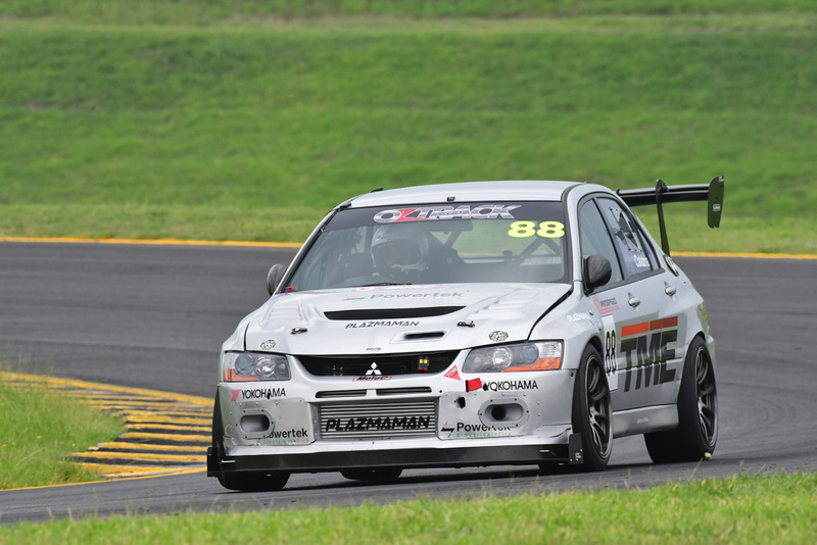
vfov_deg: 2.2
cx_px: 408
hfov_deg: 3.3
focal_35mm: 630
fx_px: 14302
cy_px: 272
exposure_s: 1/640
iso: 1000
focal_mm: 420
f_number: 10
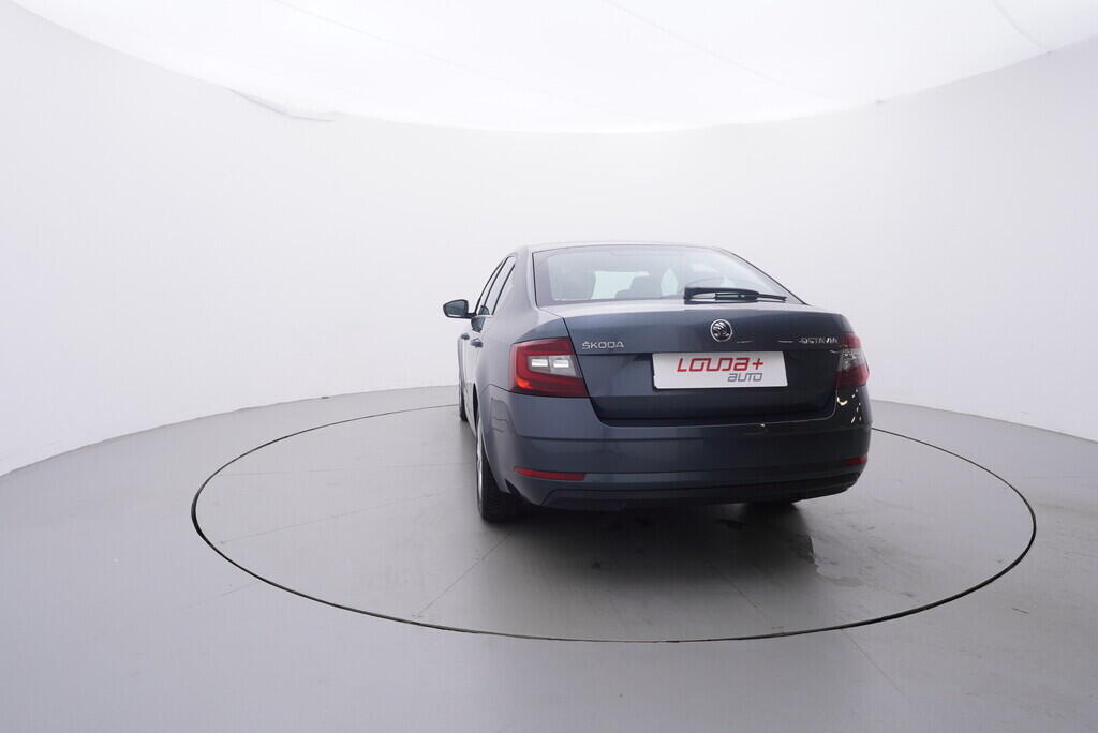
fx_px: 687
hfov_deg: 77.3
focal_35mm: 22
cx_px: 549
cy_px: 366
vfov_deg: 56.2
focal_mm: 15
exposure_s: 1/80
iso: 200
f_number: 5
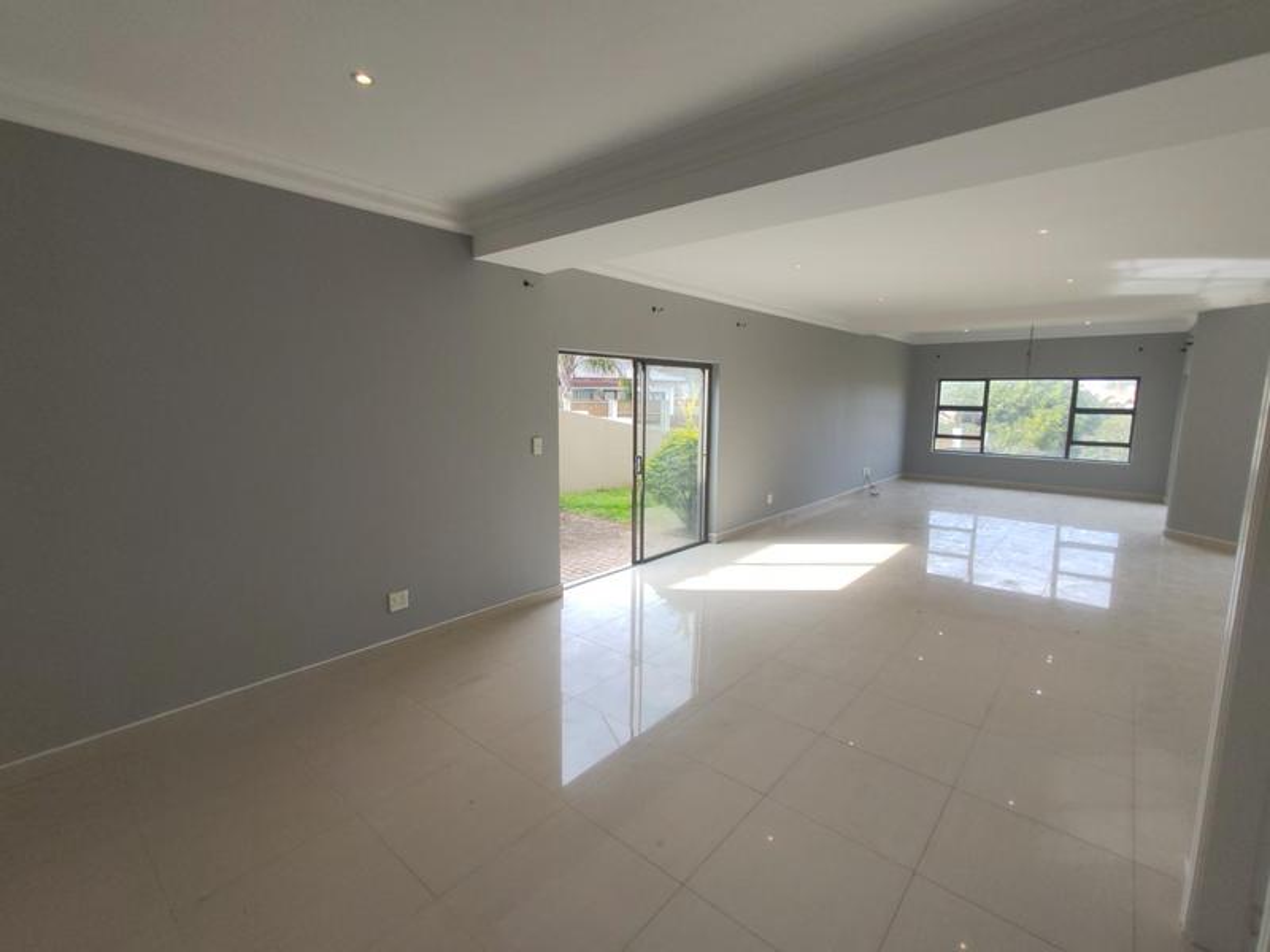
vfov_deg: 78.1
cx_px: 635
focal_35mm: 16
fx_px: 587
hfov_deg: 94.5
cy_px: 476
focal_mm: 1.96
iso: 50
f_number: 2.2
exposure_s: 1/130
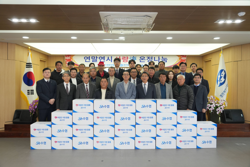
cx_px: 125
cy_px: 84
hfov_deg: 60.3
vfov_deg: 42.3
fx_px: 215
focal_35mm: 31
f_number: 5
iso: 1250
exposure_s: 1/125
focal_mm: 31
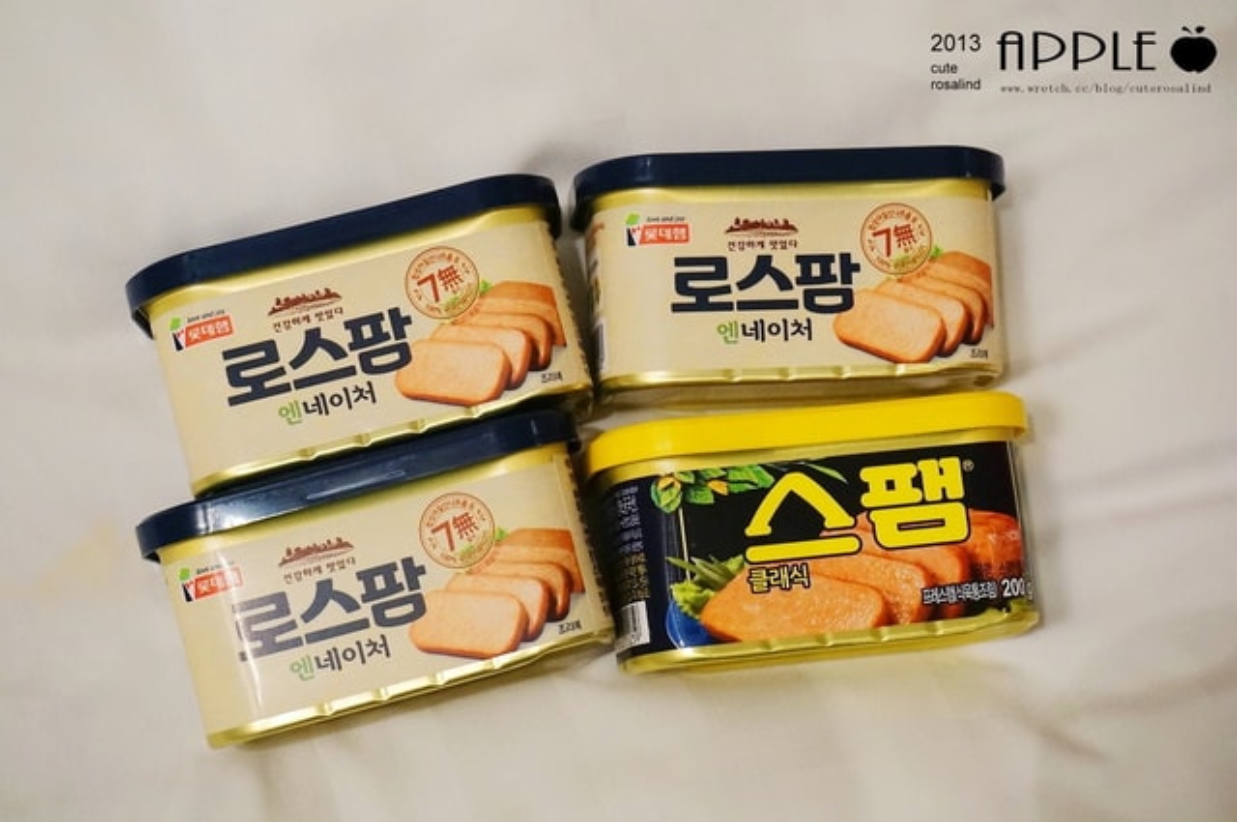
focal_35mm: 68
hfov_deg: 29.9
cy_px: 411
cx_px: 618
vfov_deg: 20.1
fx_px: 2316
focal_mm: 45
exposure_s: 1/50
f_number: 6.3
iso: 3200
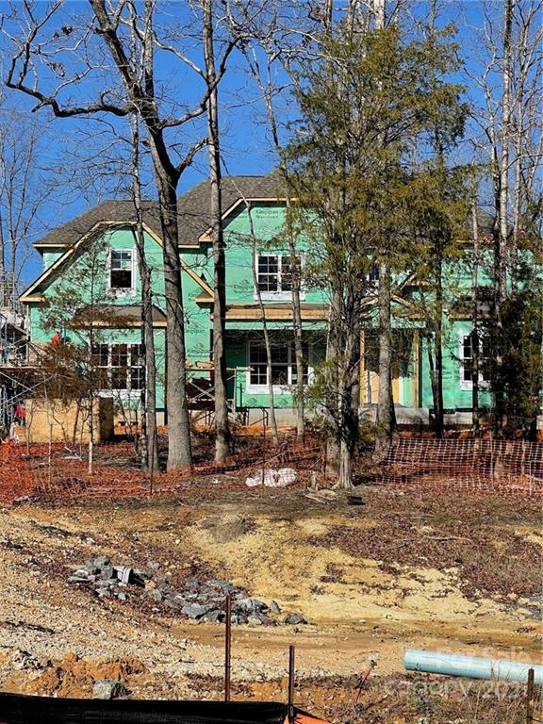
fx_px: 1339
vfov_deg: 30.3
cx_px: 272
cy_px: 362
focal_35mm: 64
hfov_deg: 22.9
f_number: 2.2
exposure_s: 1/1309
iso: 20
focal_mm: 7.5
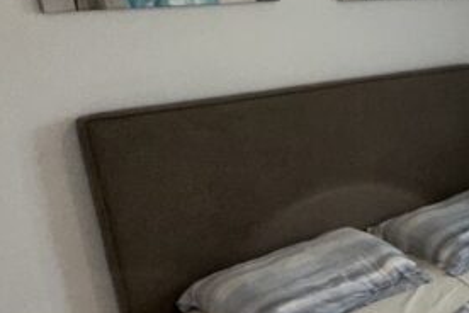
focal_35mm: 54
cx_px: 554
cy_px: 219
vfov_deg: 24.9
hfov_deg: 31.3
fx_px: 703
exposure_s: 1/122
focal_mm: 2.22
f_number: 2.2
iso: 40
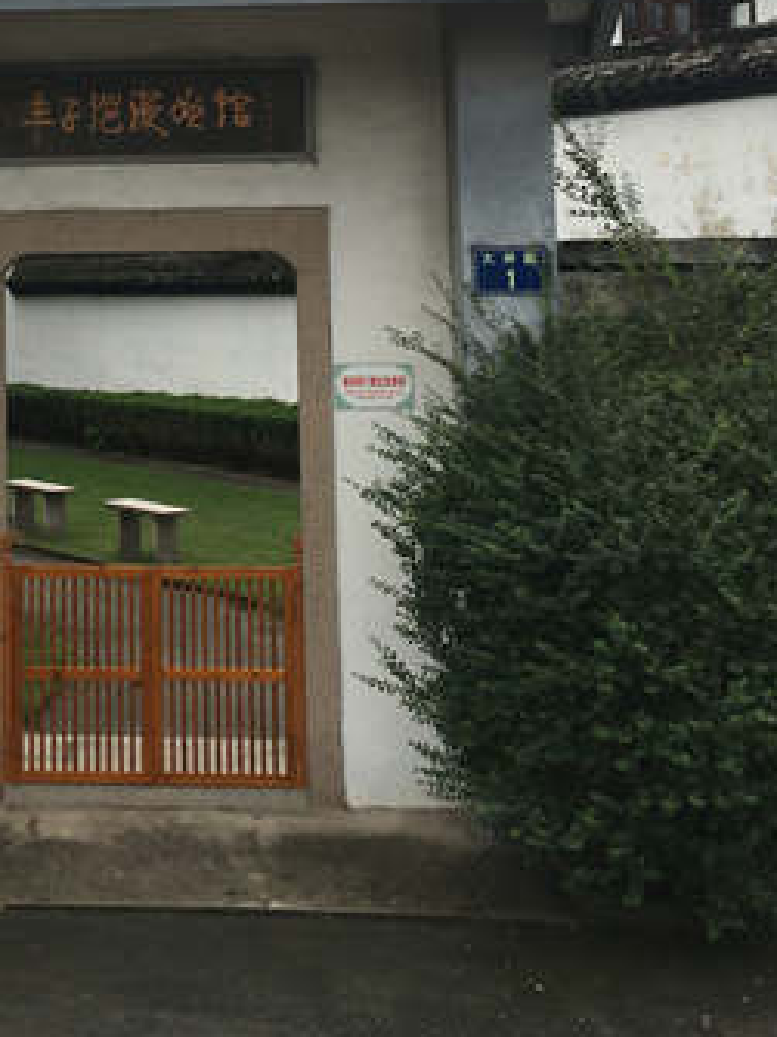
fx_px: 1557
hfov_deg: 27.3
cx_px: 127
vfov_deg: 35.1
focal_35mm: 52
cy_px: 139
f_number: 2.2
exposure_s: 1/370
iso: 25
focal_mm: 4.15
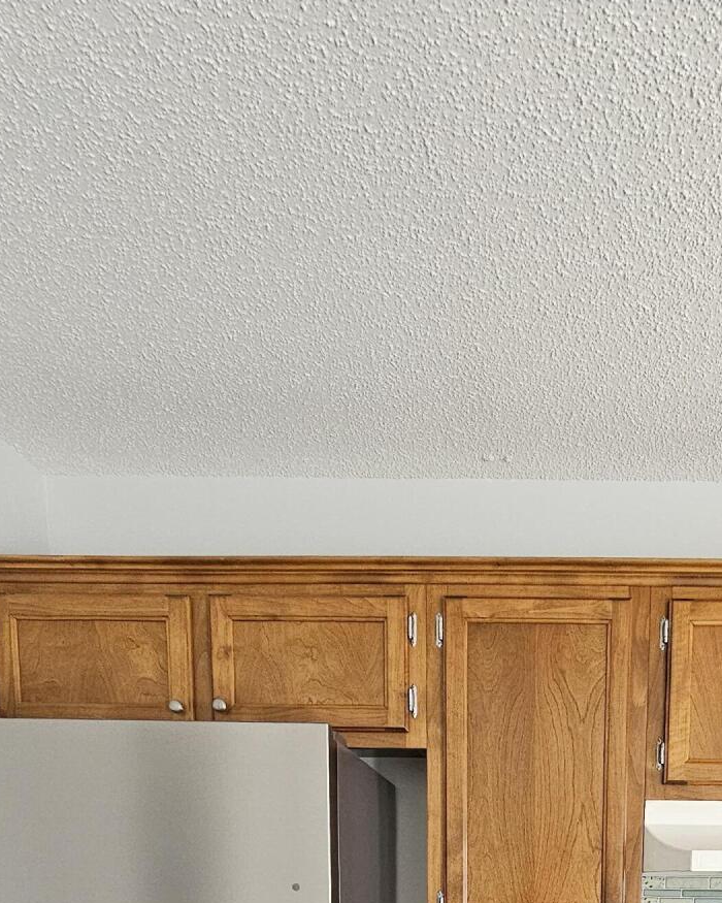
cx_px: 531
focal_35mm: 29
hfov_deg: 48.3
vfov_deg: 44.8
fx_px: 775
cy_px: 1007
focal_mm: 2.2
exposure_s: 1/100
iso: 500
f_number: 2.2
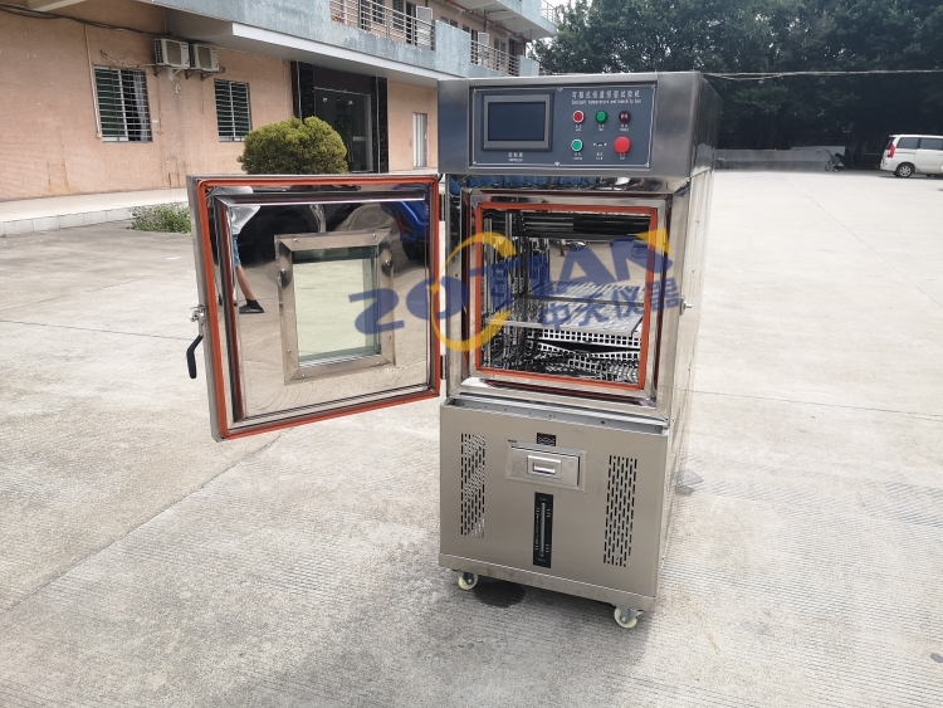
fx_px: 736
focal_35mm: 27
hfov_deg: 65.3
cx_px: 472
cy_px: 354
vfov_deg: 51.4
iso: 50
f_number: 1.8
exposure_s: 1/1091
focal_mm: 3.95
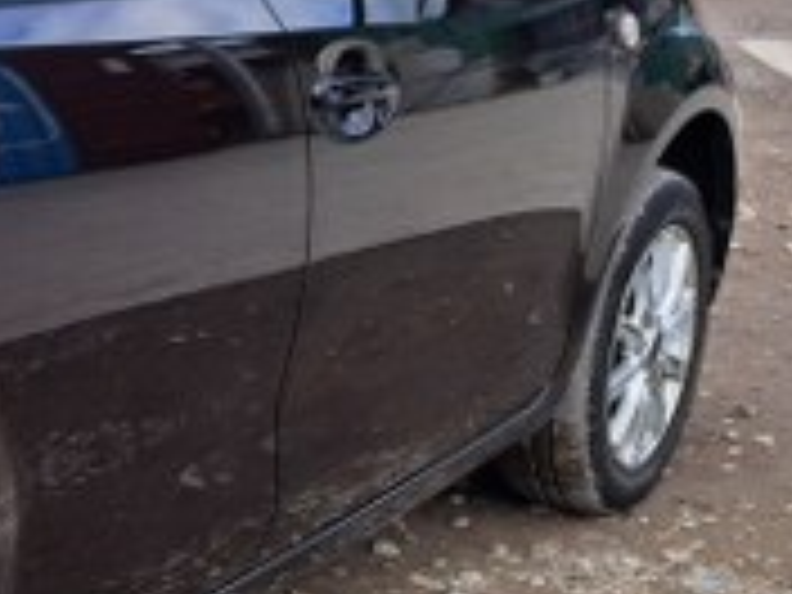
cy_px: 230
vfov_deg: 13.6
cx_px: -522
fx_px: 2494
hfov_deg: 16.0
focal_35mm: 109
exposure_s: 1/724
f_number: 1.8
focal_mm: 5.23
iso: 50
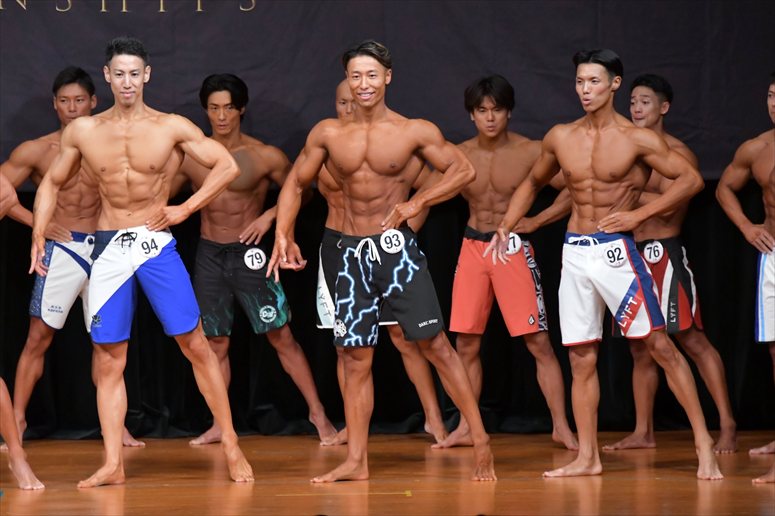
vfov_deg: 5.1
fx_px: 5810
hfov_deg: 7.6
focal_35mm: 270
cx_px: 388
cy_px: 258
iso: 5000
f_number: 5.6
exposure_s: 1/400
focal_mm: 180
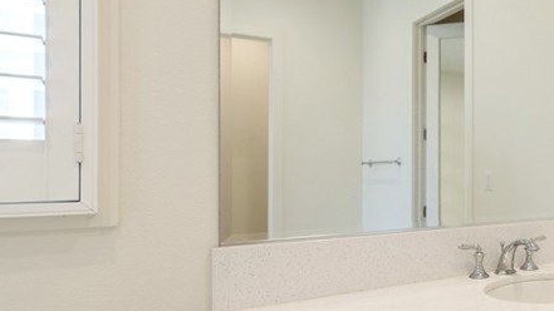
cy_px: 172
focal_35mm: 34
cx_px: 516
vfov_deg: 34.6
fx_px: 499
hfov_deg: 50.3
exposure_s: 1/250
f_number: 3.5
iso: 400
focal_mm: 14
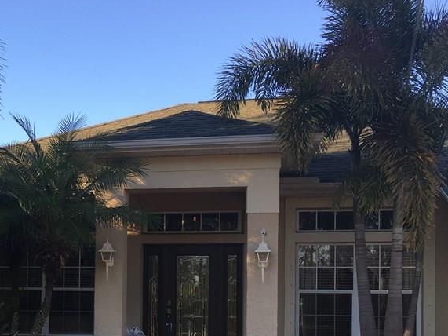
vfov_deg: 27.3
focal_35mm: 52
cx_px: 102
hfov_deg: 35.8
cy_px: 284
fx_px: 673
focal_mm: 4.15
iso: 25
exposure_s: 1/277
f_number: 2.2
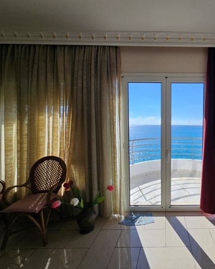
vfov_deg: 89.6
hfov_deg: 69.9
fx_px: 135
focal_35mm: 17
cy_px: 134
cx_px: 170
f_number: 2.2
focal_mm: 2.2
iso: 50
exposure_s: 1/1889
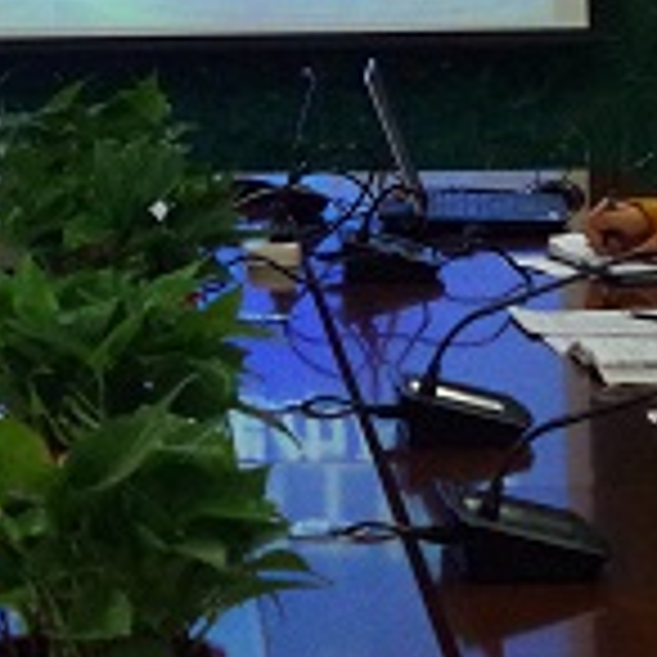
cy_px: -9
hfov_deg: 9.1
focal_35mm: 193
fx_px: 4144
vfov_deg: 9.0
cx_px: 176
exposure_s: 1/80
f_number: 7.1
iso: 3200
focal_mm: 40
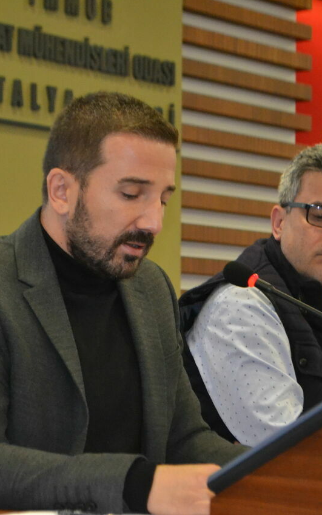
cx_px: 105
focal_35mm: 127
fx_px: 1779
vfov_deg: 16.5
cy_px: 257
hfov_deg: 10.3
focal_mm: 55
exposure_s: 1/60
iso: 3200
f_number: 5.6
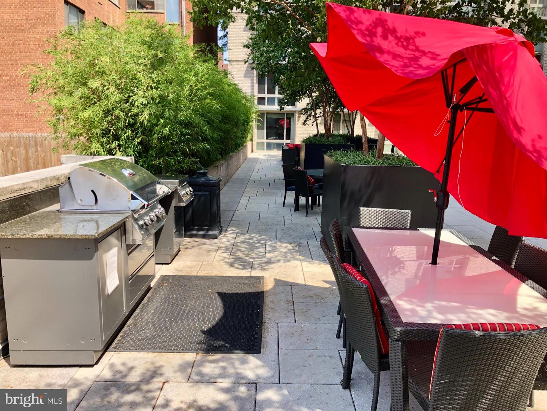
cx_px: 274
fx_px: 442
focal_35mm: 28
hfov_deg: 63.4
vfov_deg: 49.7
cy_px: 206
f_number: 1.8
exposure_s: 1/264
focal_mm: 4
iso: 20
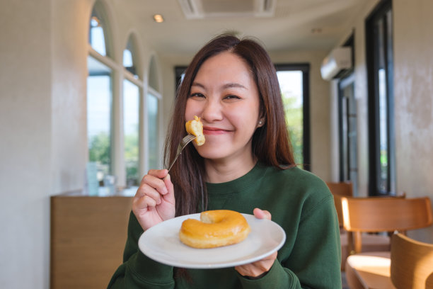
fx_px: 481
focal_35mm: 40
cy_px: 144
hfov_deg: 48.5
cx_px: 216
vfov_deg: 33.4
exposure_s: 1/180
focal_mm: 26.6
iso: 160
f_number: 2.8
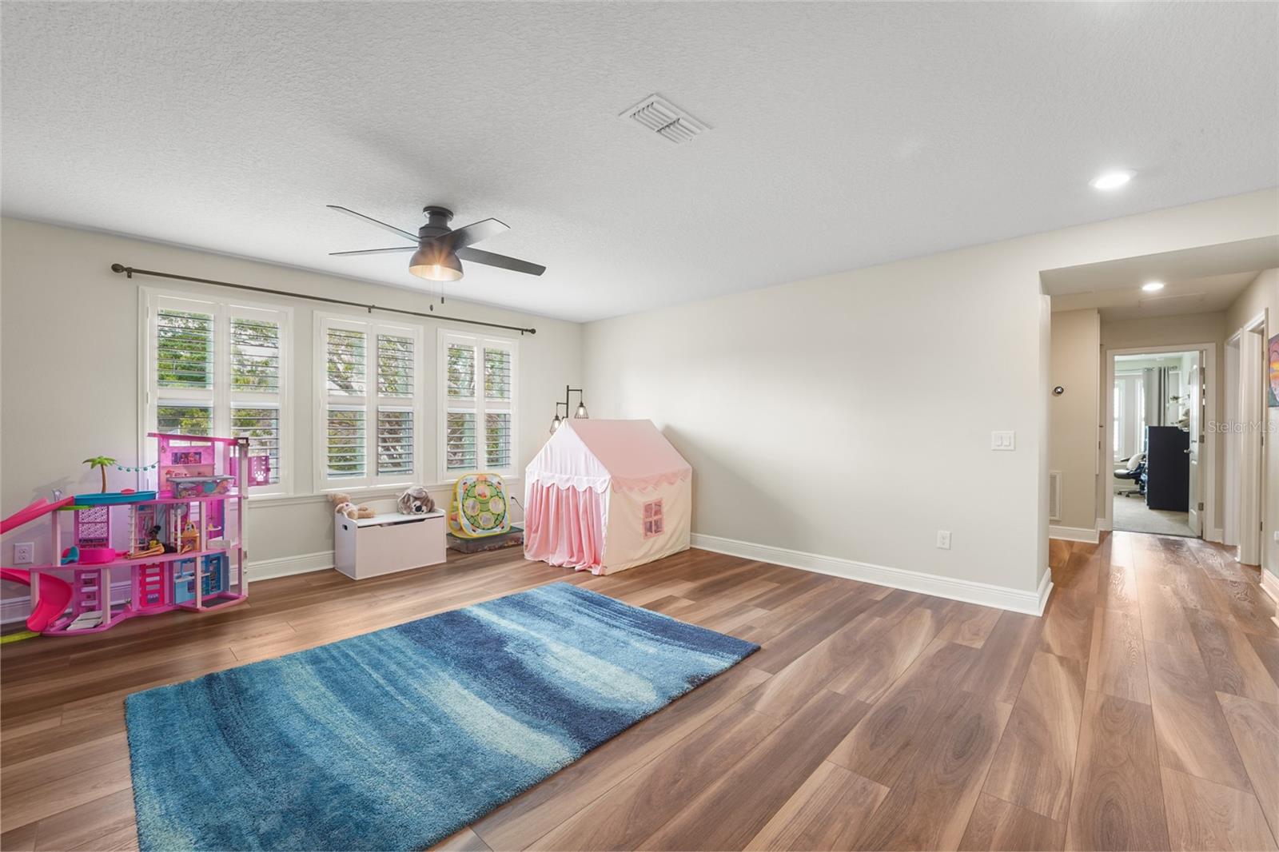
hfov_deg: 104.3
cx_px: 640
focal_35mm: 14
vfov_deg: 81.2
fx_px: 497
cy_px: 426
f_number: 8
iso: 200
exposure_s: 1/25
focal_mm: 14
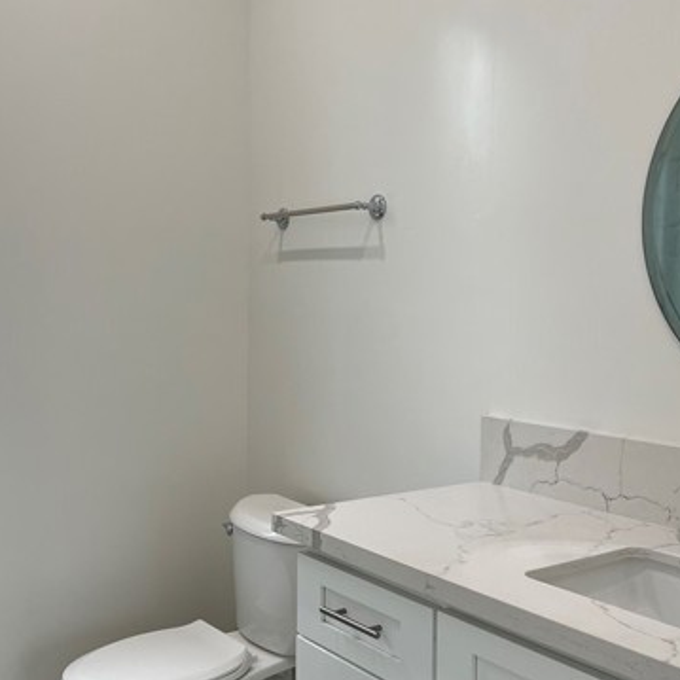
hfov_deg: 40.9
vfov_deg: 40.9
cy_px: 333
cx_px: 297
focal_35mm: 41
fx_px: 911
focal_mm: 5.7
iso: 64
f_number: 1.5
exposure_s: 1/134
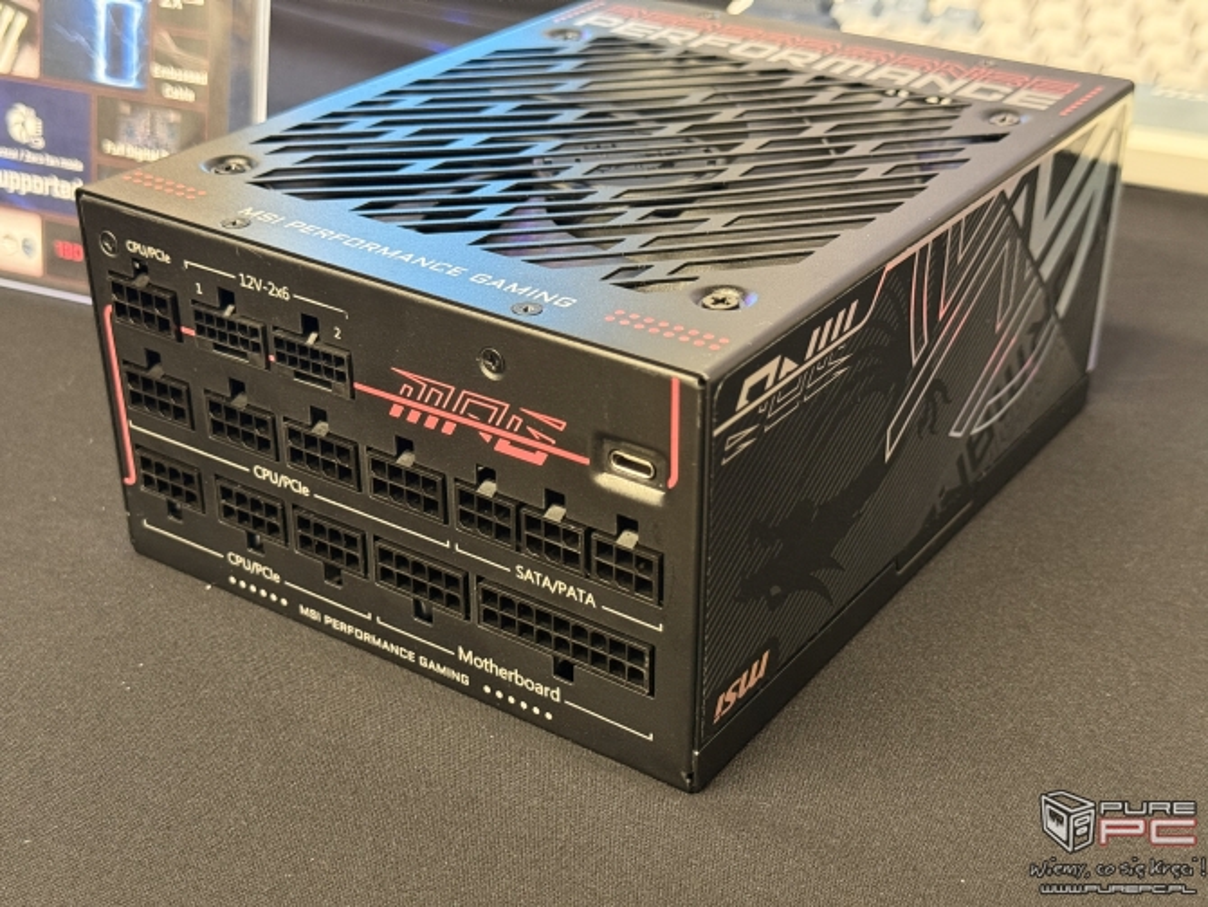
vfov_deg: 30.3
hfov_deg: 39.6
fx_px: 1676
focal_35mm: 48
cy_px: 454
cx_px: 604
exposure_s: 1/58
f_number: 1.78
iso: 250
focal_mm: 6.76
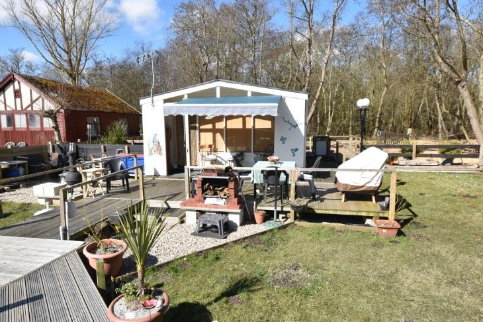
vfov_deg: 59.4
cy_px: 171
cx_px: 225
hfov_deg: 81.1
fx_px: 282
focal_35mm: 21
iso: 200
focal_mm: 10
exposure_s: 1/320
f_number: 9
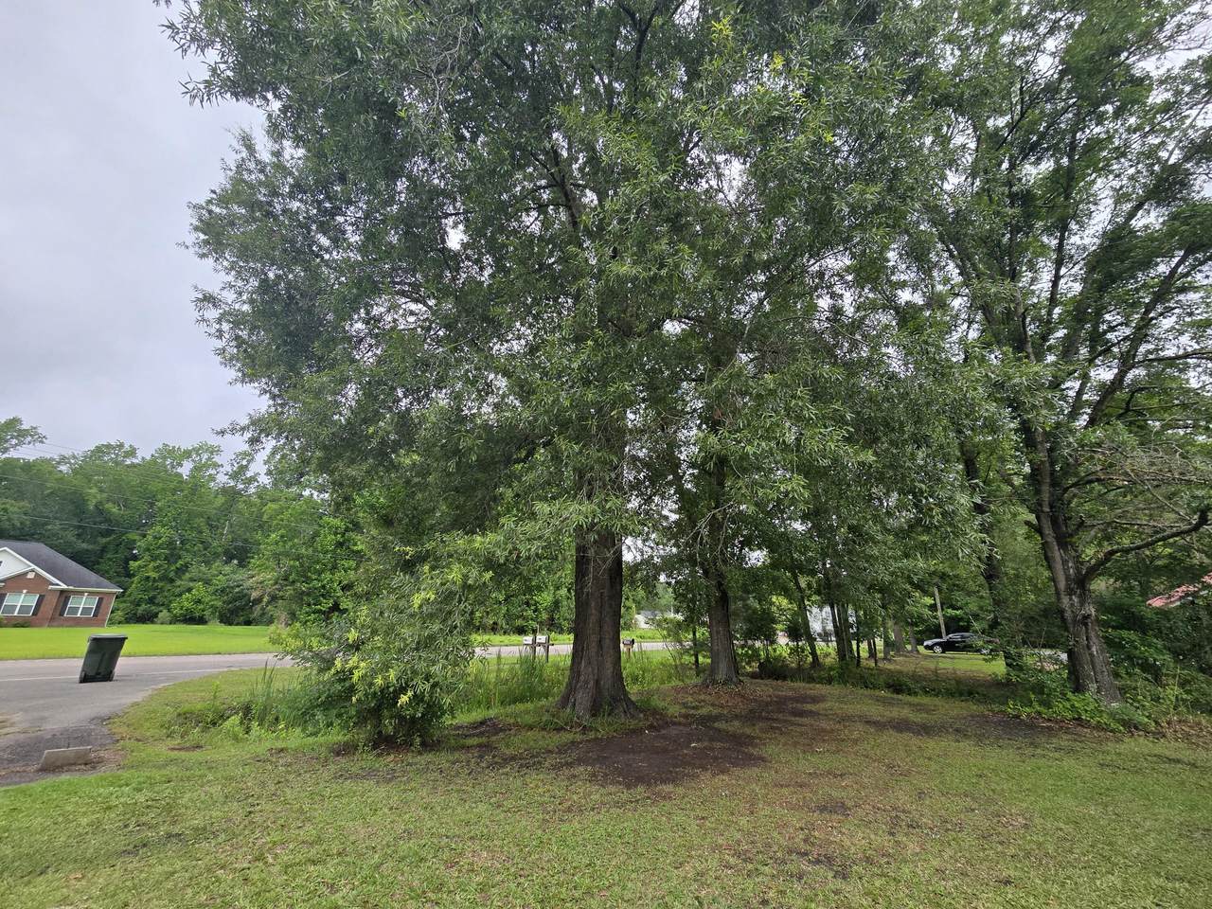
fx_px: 455
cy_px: 454
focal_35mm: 13
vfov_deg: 89.9
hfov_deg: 106.2
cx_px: 606
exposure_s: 1/1425
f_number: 2.2
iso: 50
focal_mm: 2.2
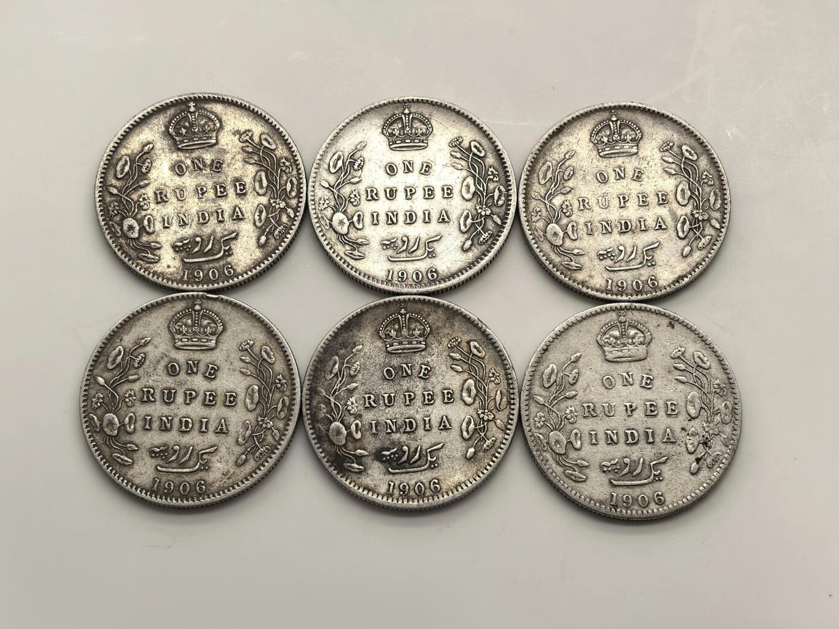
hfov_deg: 34.9
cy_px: 316
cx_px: 419
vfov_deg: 26.6
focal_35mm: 55
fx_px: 1333
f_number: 2
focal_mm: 6.98
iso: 100
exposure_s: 1/100
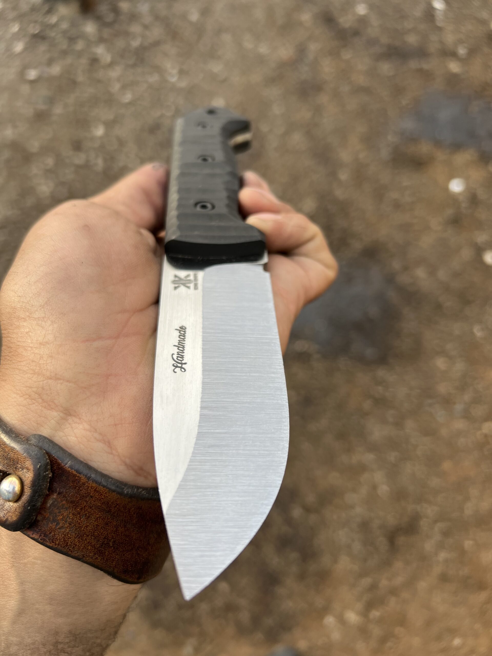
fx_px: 493
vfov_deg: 67.3
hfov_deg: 53.1
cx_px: 246
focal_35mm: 26
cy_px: 328
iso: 40
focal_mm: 5.7
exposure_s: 1/121
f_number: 1.5
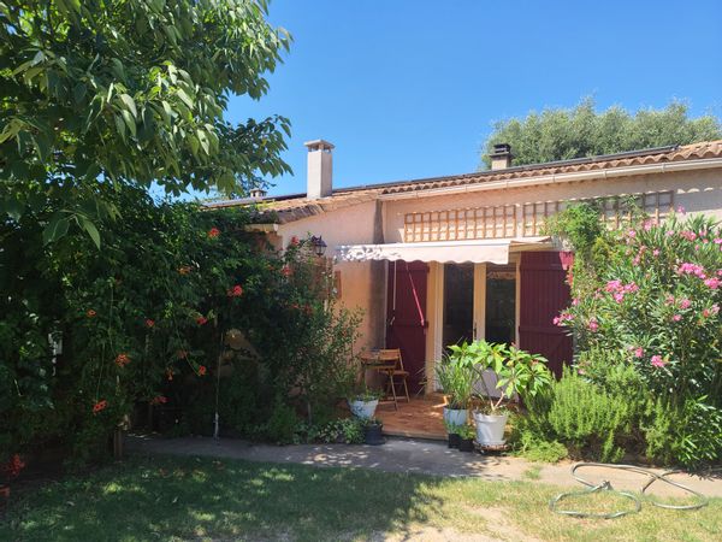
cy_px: 271
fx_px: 521
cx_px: 361
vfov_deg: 54.9
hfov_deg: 69.4
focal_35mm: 25
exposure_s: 1/372
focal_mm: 7
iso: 16
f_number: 1.8
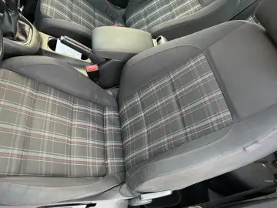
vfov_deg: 56.8
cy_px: 104
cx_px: 138
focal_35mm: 24
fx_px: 192
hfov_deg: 71.6
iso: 320
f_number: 1.78
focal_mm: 6.76
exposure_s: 1/60
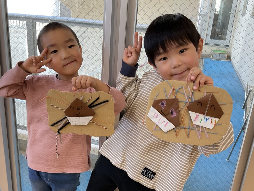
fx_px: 213
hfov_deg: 61.7
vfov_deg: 48.2
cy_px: 96
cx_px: 127
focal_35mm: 29
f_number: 1.8
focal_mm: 3
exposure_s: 1/120
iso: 40
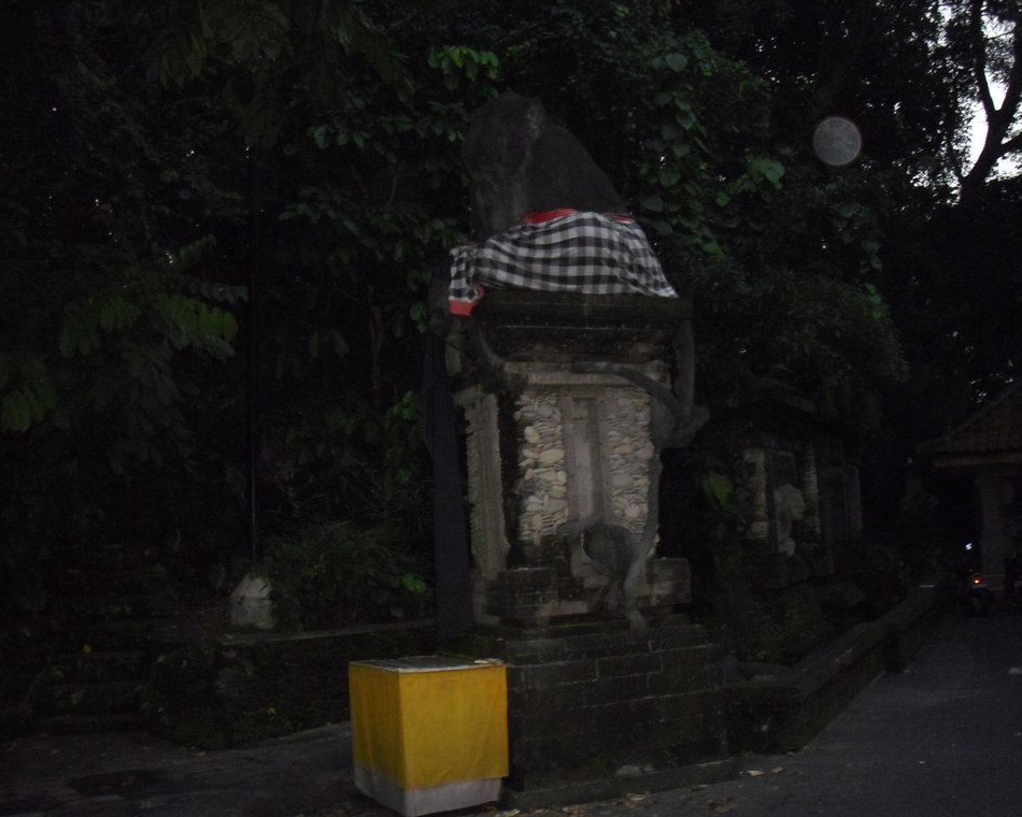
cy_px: 407
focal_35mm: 40
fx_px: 1210
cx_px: 527
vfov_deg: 37.3
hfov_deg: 45.8
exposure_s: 1/60
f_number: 2.8
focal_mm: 6.2
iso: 400
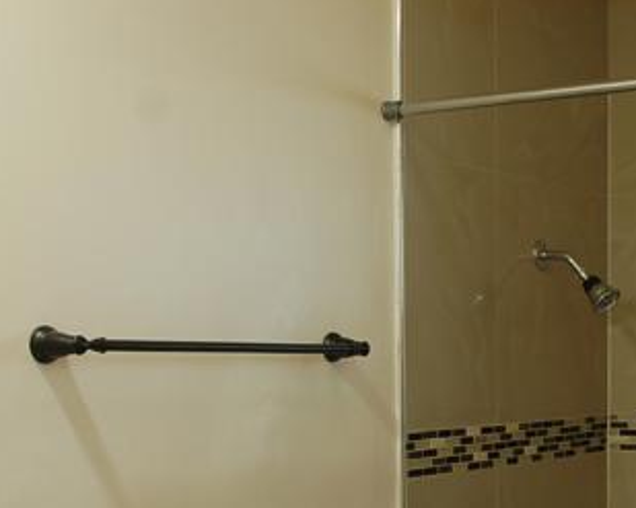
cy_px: 430
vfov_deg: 20.7
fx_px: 1373
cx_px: 387
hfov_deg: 26.0
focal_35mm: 73
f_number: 4
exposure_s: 1/40
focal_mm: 25
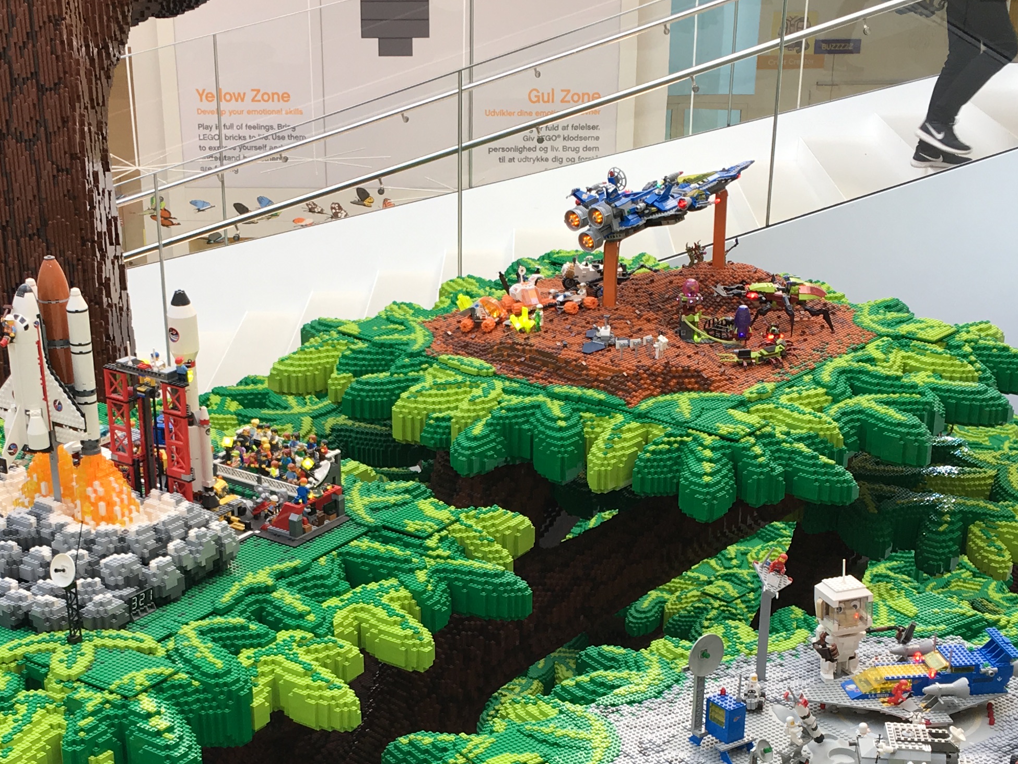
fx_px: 1765
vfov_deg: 24.1
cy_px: 601
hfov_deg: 32.1
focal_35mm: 60
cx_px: 417
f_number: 2.2
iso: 25
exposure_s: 1/100
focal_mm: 4.15
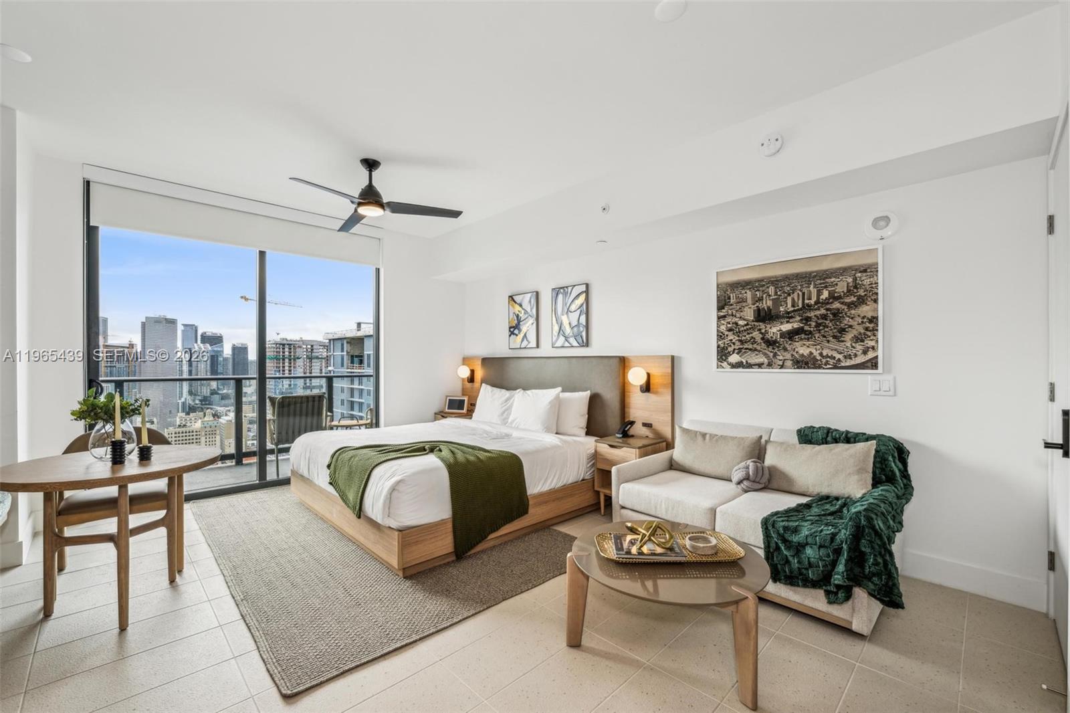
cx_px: 535
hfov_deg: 104.3
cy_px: 356
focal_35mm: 14
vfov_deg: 81.2
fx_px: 416
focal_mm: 14
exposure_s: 1/60
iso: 200
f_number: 9
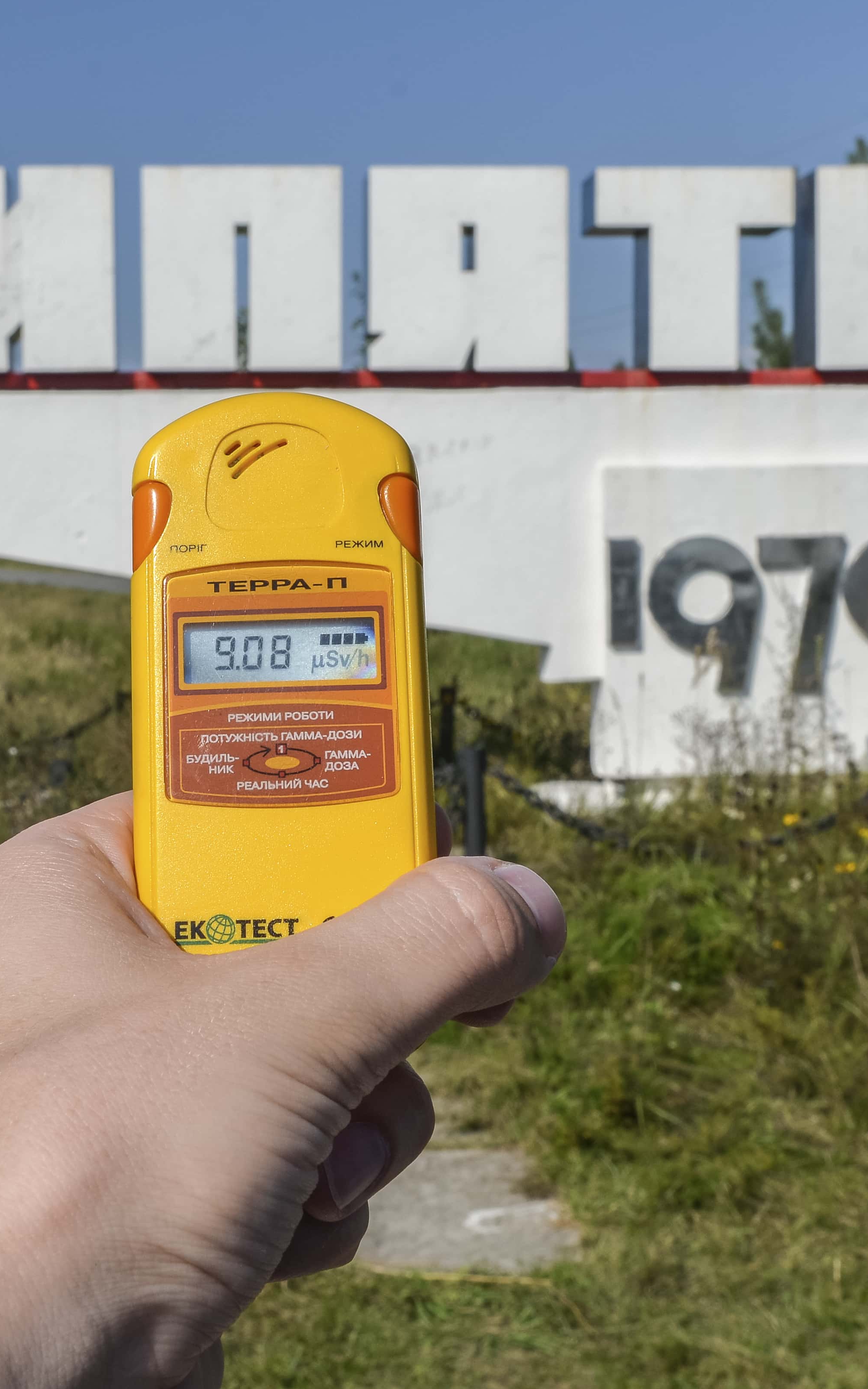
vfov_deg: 36.3
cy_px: 688
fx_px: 2119
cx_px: 274
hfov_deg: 23.0
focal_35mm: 56
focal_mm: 24
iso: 100
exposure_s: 1/80
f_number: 14
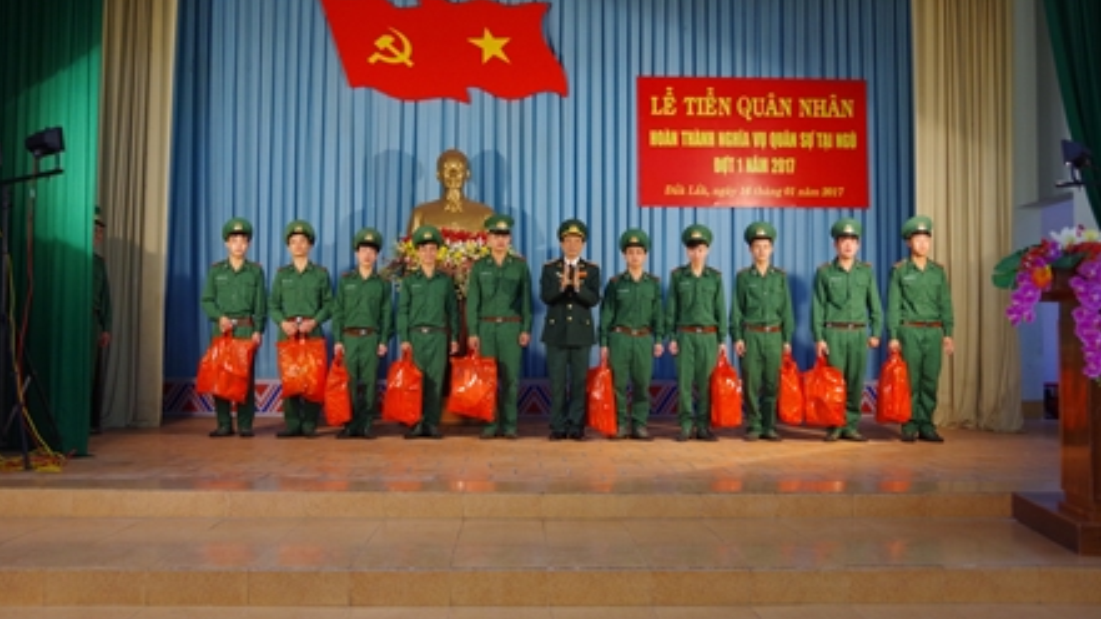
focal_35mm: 34
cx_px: 547
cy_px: 281
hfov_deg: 58.7
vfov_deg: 35.1
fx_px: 979
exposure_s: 1/50
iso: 800
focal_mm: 21
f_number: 4
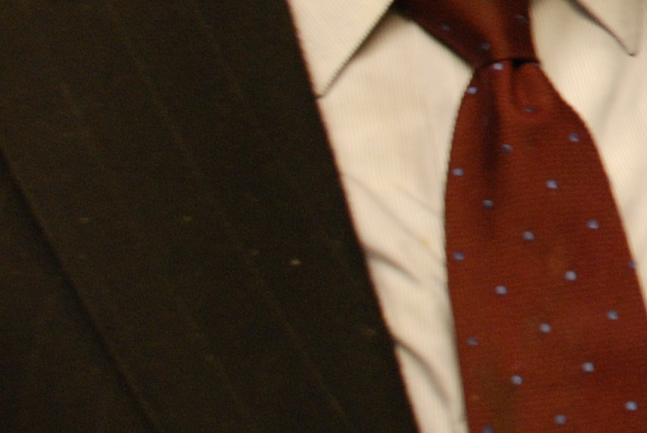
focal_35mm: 177
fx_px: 3185
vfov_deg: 7.6
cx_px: 1205
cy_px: -335
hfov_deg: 10.8
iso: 400
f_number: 4
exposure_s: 1/20
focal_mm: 26
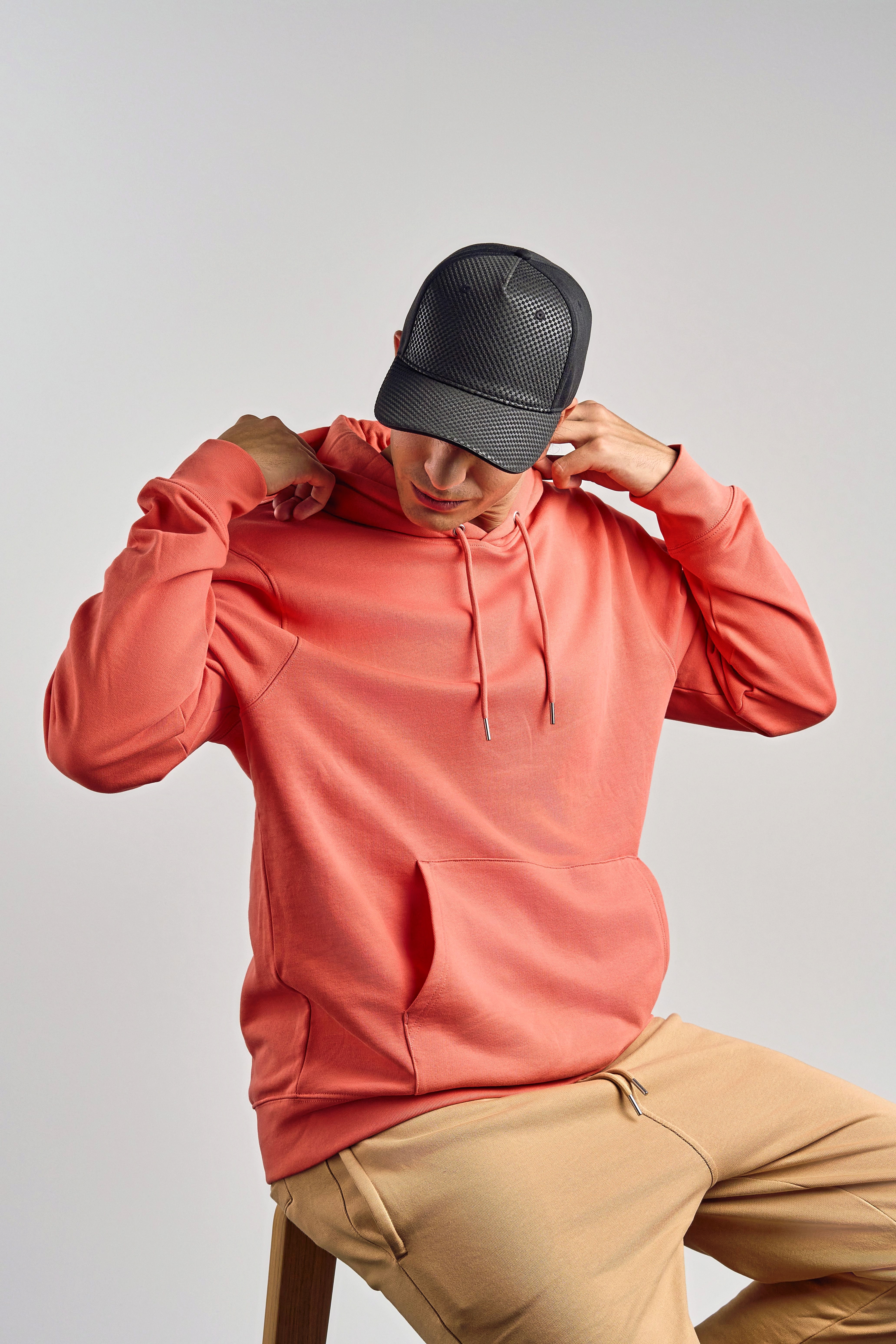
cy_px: 672
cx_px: 448
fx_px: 2800
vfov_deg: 27.0
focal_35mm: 75
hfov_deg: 18.2
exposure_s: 1/160
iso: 320
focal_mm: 50
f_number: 9
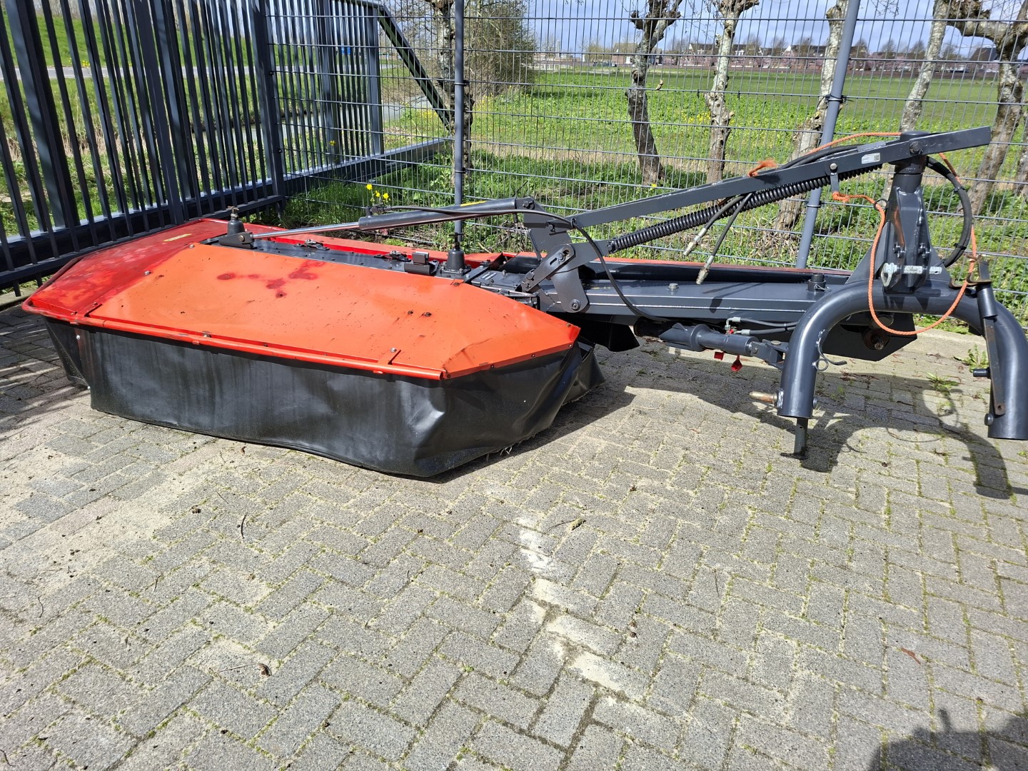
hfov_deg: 73.9
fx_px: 683
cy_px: 386
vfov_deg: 58.9
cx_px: 514
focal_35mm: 23
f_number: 1.8
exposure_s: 1/1183
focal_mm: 5.54
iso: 50
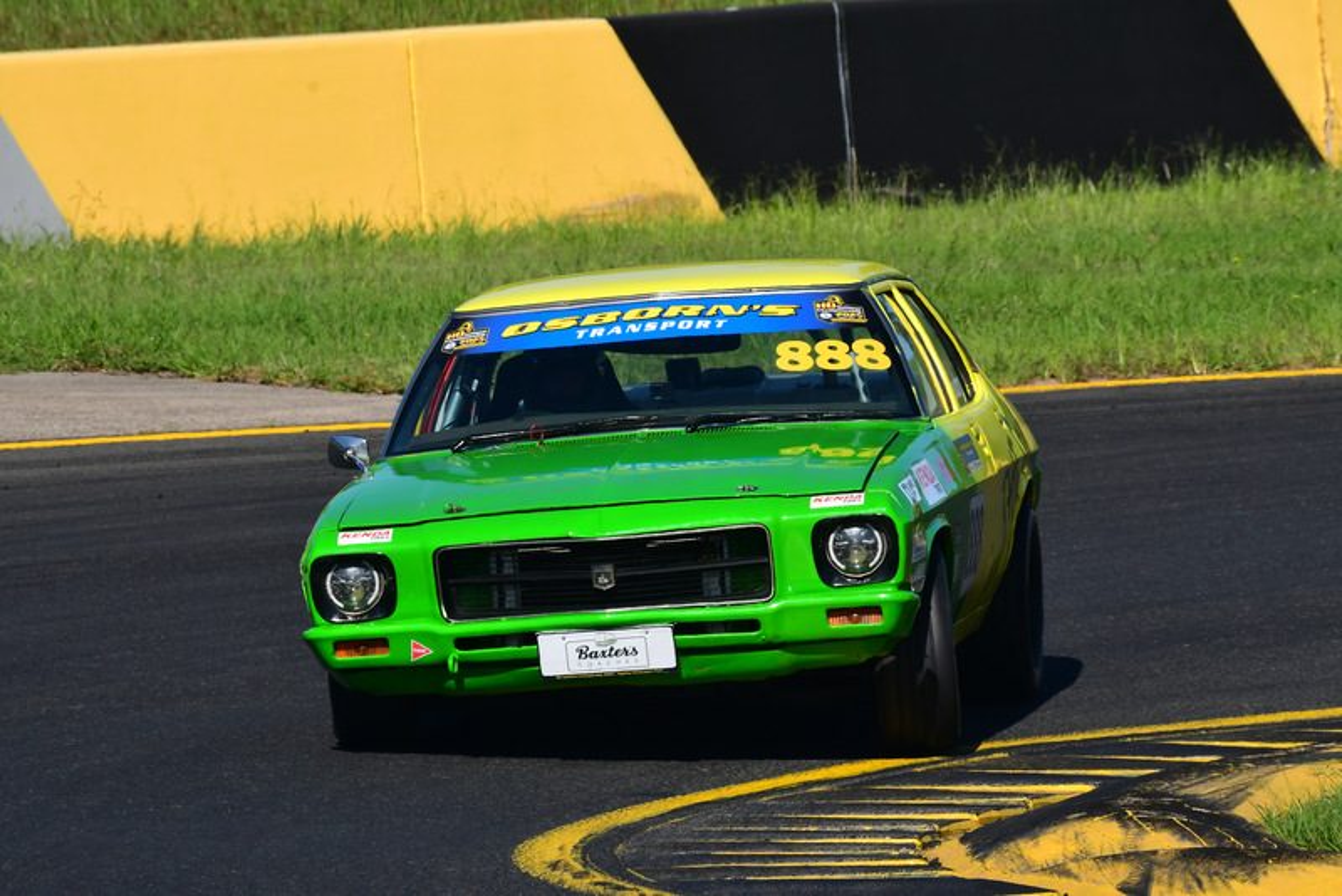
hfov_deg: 3.5
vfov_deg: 2.4
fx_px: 21814
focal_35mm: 585
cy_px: 448
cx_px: 671
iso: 400
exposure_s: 1/640
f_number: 13
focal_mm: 390
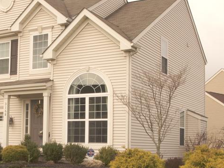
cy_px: 114
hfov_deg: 30.5
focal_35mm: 62
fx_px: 401
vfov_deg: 23.5
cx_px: 50
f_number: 18
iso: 400
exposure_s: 1/160
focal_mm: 20
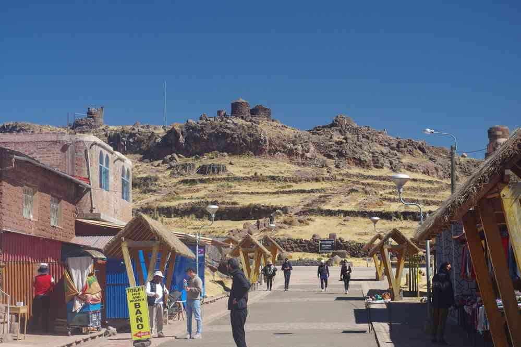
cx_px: 260
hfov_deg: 24.6
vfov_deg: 16.6
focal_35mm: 82
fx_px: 1194
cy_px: 174
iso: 200
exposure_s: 1/100
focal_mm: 55
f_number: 10
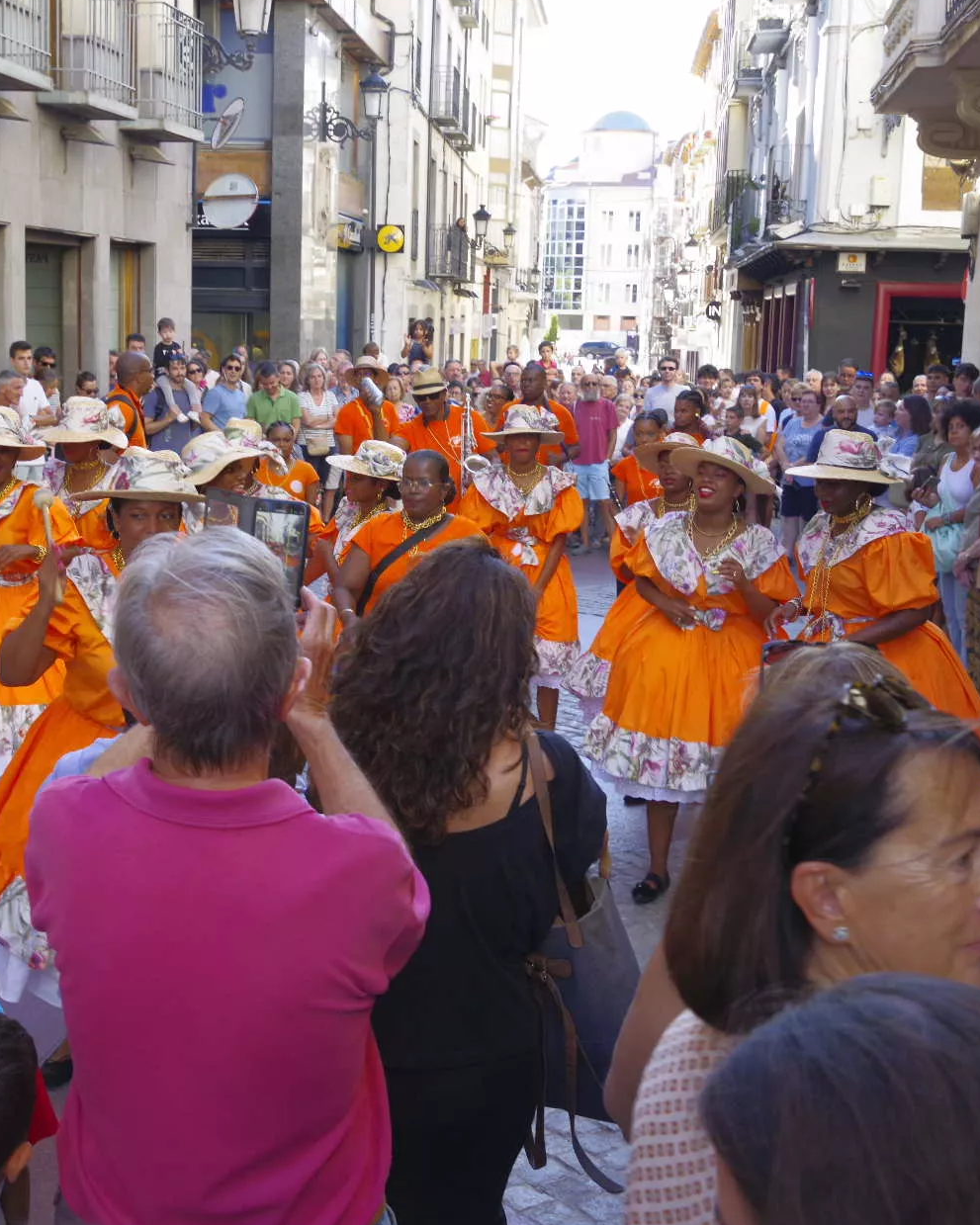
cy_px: 602
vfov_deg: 38.8
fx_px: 1740
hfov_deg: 31.4
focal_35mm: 48
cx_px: 406
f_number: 8
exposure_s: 1/125
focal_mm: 33
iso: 1600
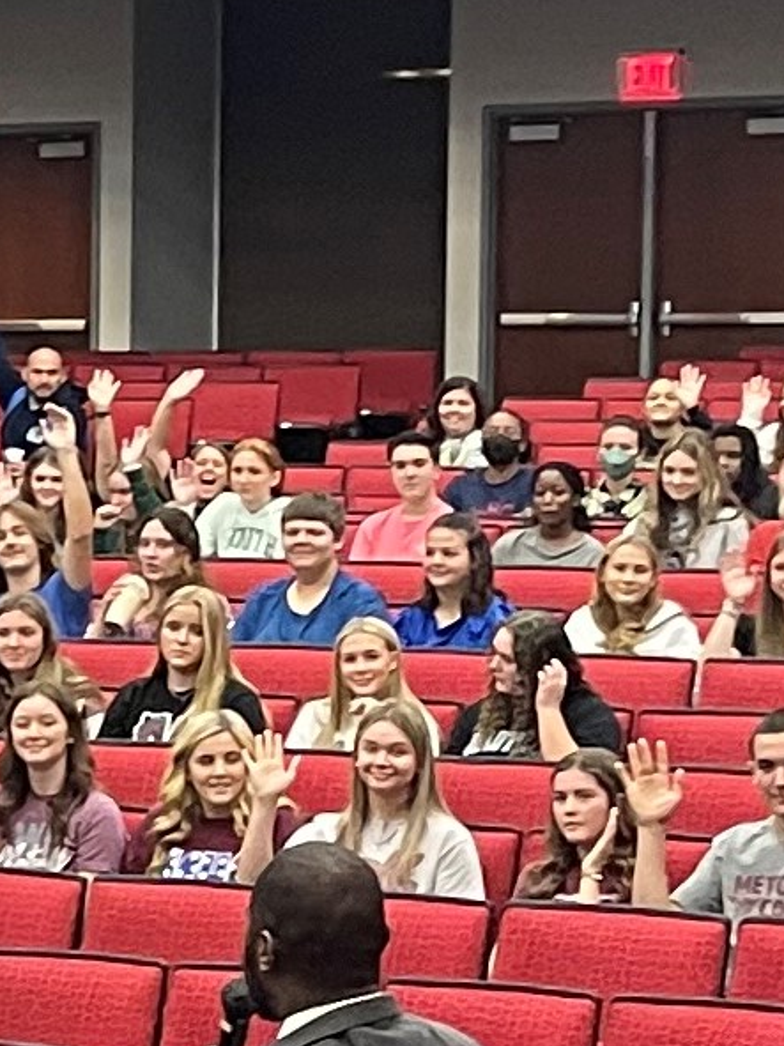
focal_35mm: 155
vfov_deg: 12.7
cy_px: 807
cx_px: -1045
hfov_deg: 8.8
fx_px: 4682
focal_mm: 5.1
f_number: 1.6
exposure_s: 1/60
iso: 200
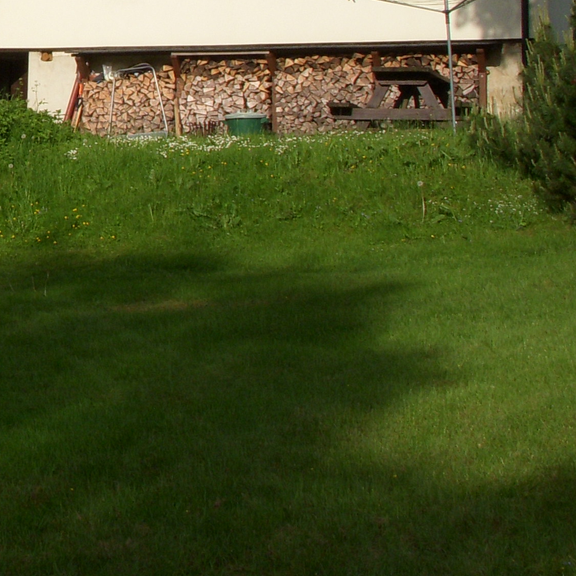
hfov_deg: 17.2
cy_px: -34
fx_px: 1826
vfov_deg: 17.4
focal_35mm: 97
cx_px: -105
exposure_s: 1/400
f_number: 6.6
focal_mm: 6.3
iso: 100
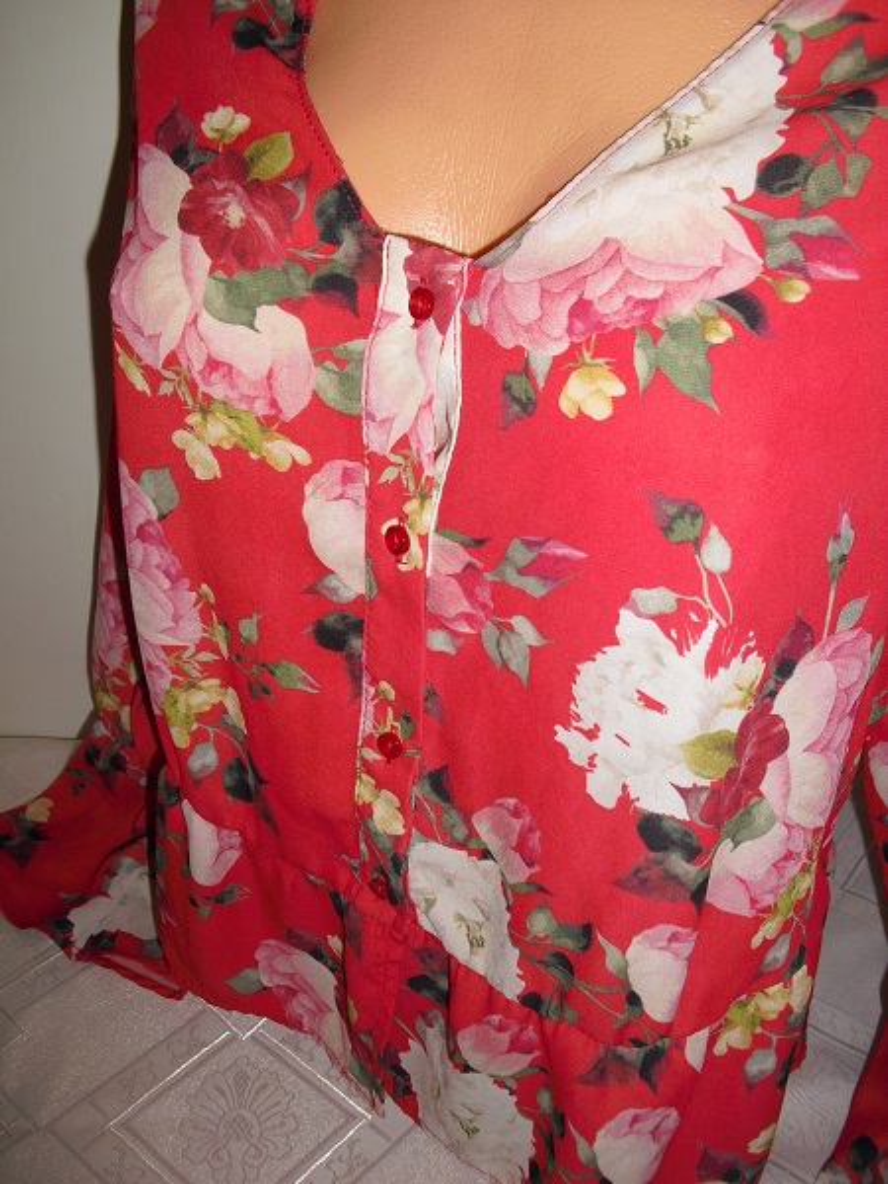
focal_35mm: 36
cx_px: 444
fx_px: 1231
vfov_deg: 51.4
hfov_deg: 39.7
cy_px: 592
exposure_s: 1/60
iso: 100
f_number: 3.1
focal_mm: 6.3
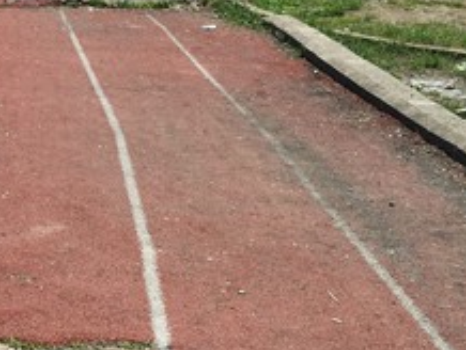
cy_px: 356
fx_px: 1199
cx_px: 120
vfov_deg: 16.3
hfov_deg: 21.8
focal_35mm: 89
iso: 32
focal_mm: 4.15
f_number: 2.2
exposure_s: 1/2639
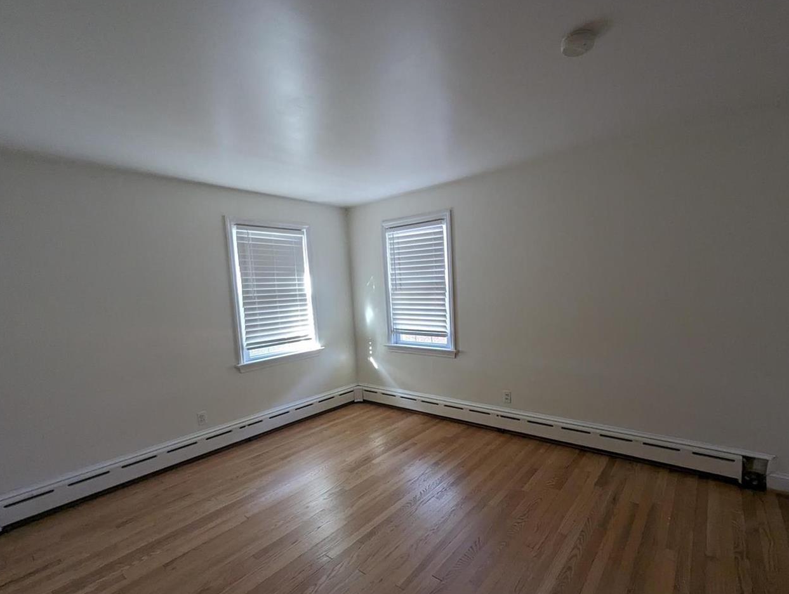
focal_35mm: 15
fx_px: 342
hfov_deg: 98.0
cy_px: 315
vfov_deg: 81.8
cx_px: 419
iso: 213
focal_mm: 1.95
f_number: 2.2
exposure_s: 1/59.3
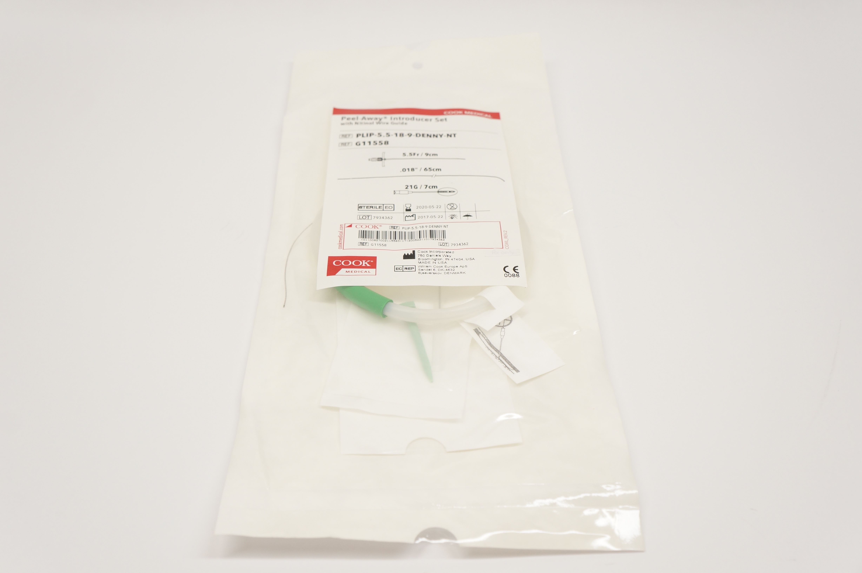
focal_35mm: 38
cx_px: 431
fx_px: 897
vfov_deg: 35.4
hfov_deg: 51.3
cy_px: 286
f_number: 5.6
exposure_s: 1/100
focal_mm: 25
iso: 400
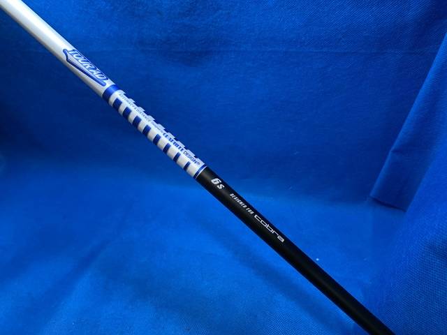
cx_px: 224
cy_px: 168
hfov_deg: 67.3
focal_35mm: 26
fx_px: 336
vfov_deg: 53.1
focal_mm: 4.25
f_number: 1.8
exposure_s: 1/60
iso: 125
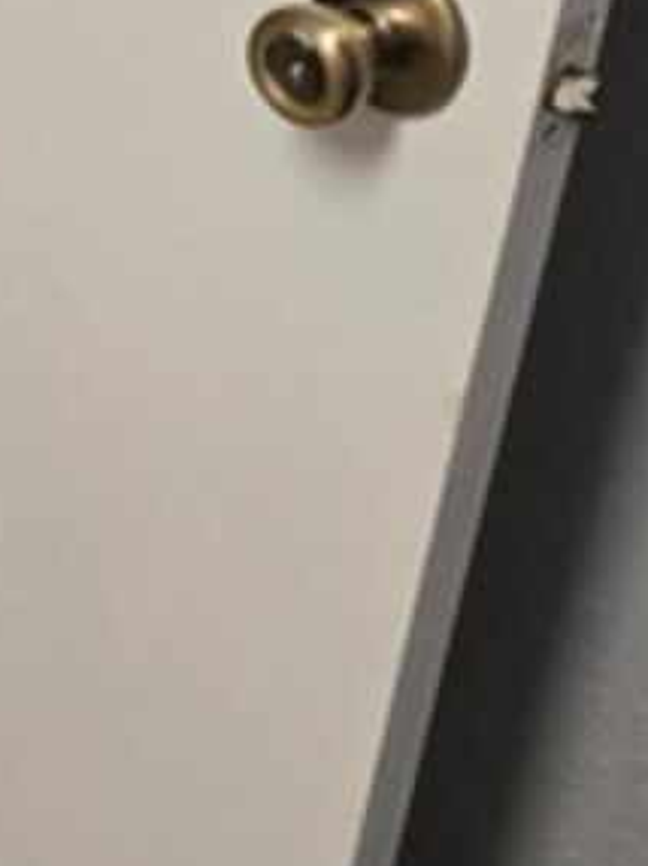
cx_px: -675
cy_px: -354
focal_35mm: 103
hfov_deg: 12.5
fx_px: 2575
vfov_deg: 17.5
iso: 500
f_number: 1.7
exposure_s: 1/60
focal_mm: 6.3
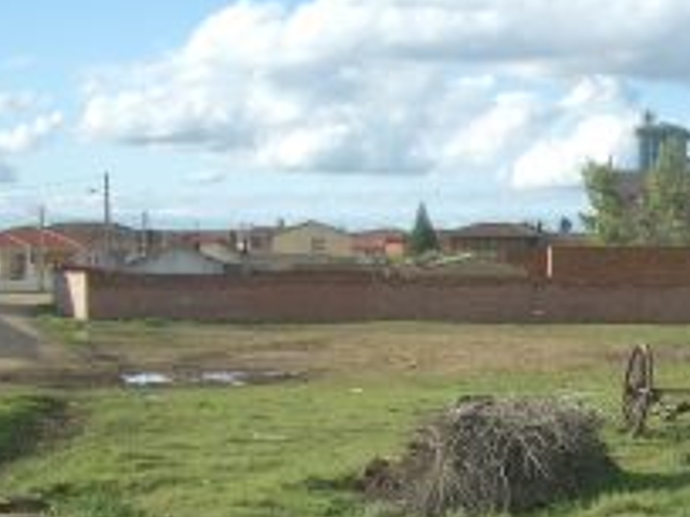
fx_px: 1754
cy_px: 426
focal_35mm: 88
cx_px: 768
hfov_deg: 21.1
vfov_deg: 16.6
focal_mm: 5.8
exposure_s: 1/640
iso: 100
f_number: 4.3
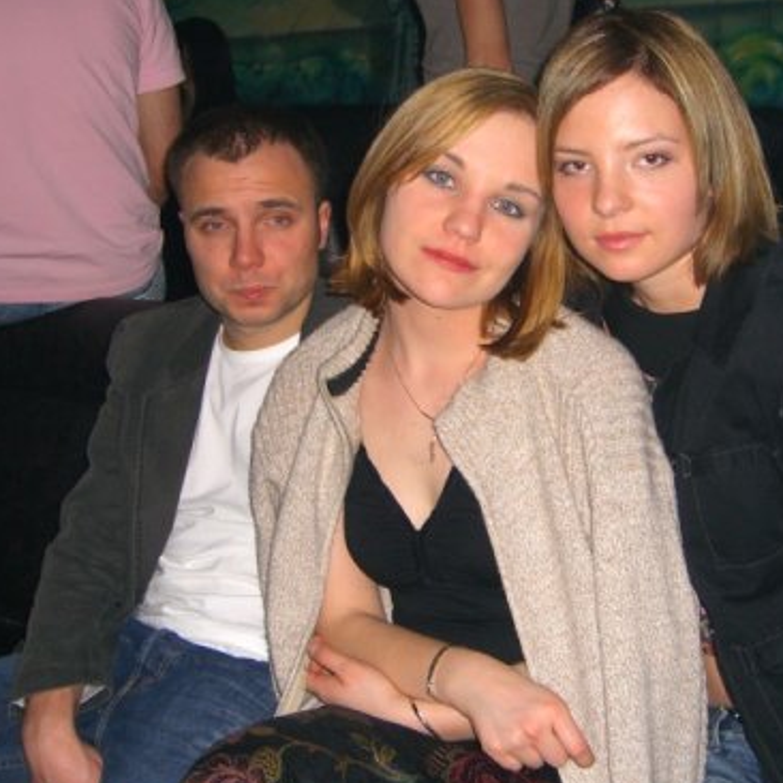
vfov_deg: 31.1
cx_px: 494
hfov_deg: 30.9
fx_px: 1408
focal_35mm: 55
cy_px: 370
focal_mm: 7.9
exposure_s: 1/60
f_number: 2.8
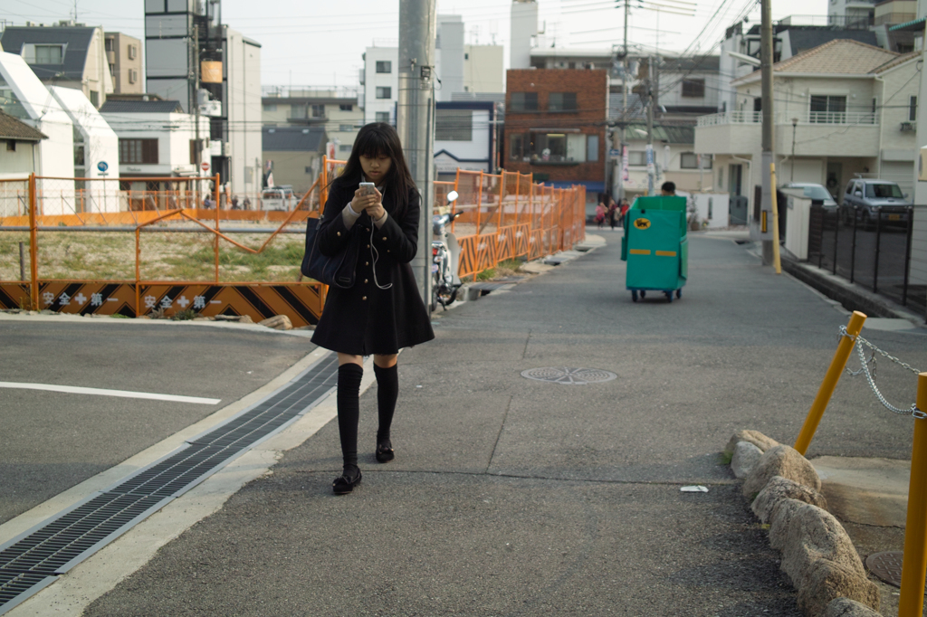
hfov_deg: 47.4
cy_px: 308
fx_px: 1055
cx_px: 464
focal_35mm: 41
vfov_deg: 32.6
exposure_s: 1/800
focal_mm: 24.2
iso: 100
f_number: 2.8
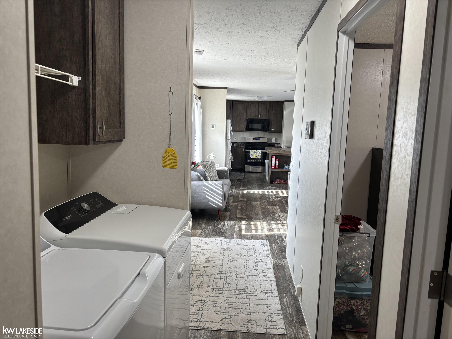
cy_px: 170
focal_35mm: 26
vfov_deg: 53.1
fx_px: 339
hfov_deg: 67.3
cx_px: 226
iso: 125
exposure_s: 1/120
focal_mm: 5.96
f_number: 1.6
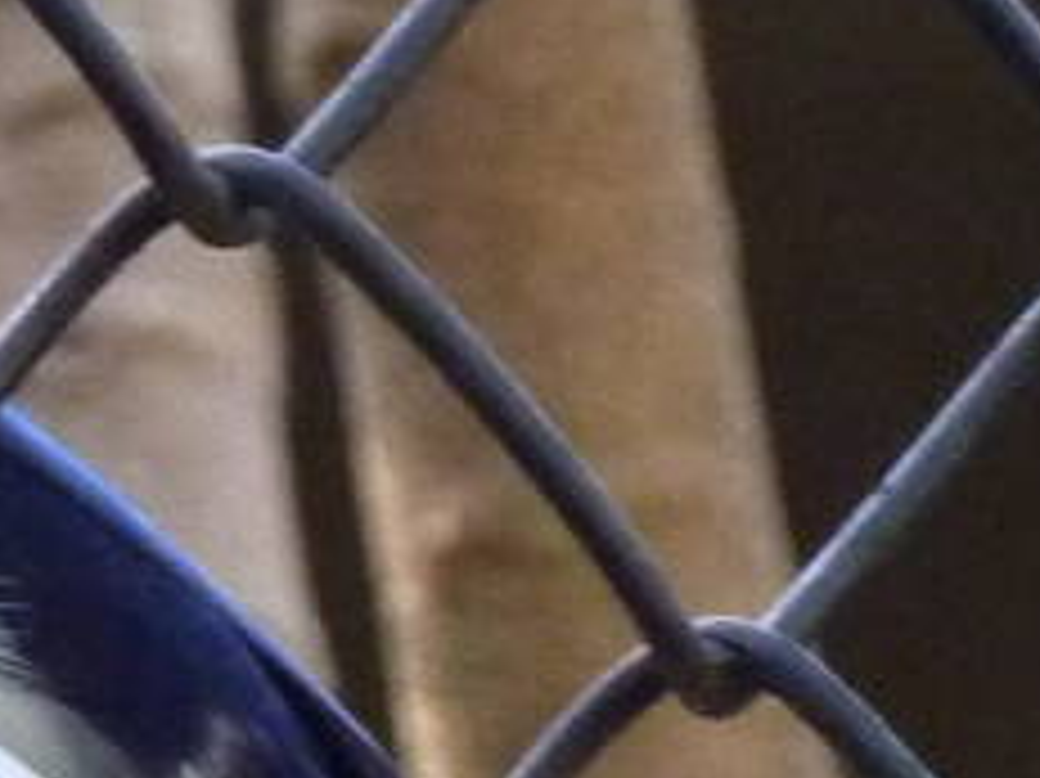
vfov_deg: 1.8
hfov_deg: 2.4
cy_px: 1502
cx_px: -1049
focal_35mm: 825
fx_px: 24773
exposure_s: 1/100
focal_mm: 19.5
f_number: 4.4
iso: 400
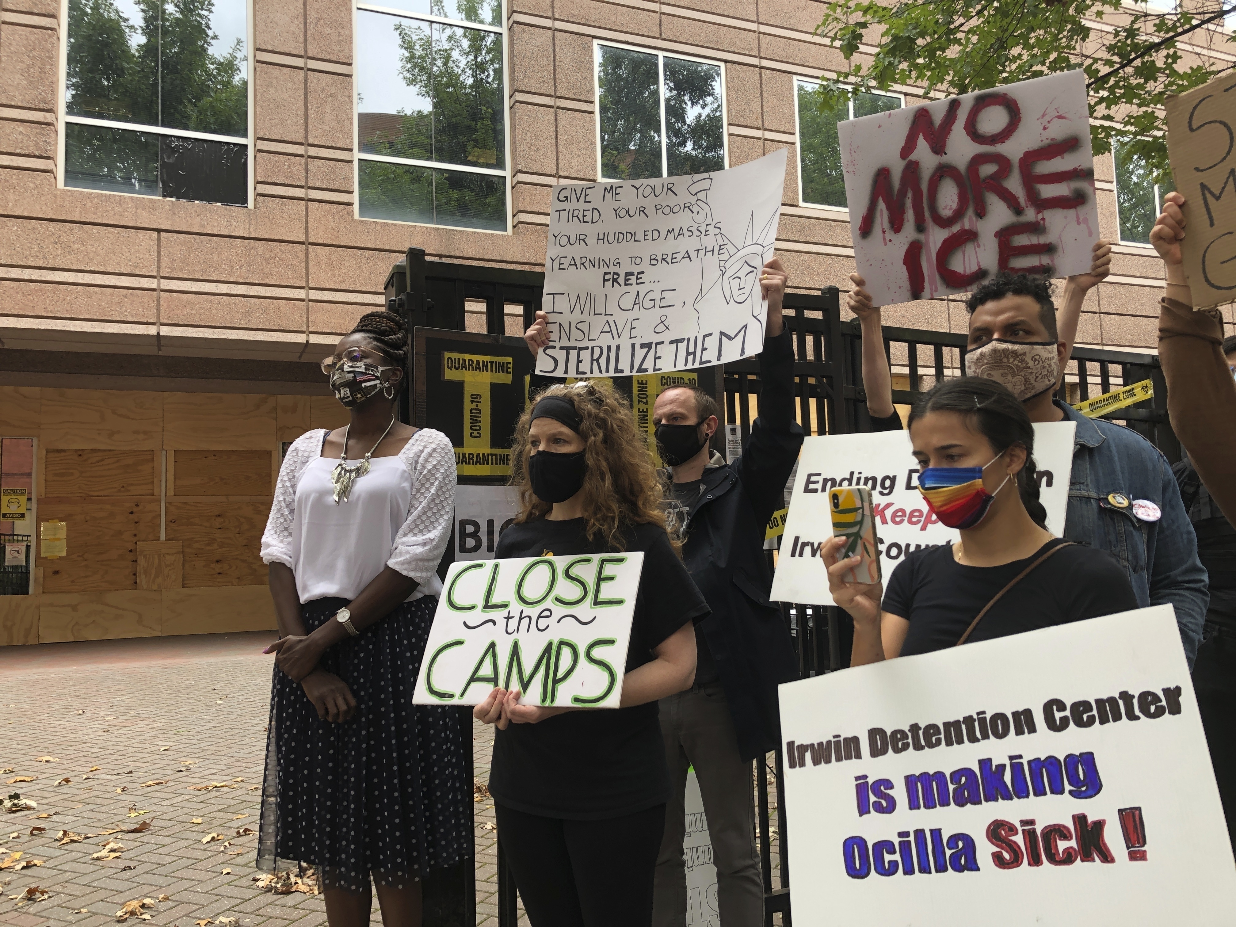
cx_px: 618
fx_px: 1000
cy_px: 464
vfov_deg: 49.7
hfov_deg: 63.4
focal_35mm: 28
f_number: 1.8
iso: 32
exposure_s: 1/120
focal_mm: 3.99
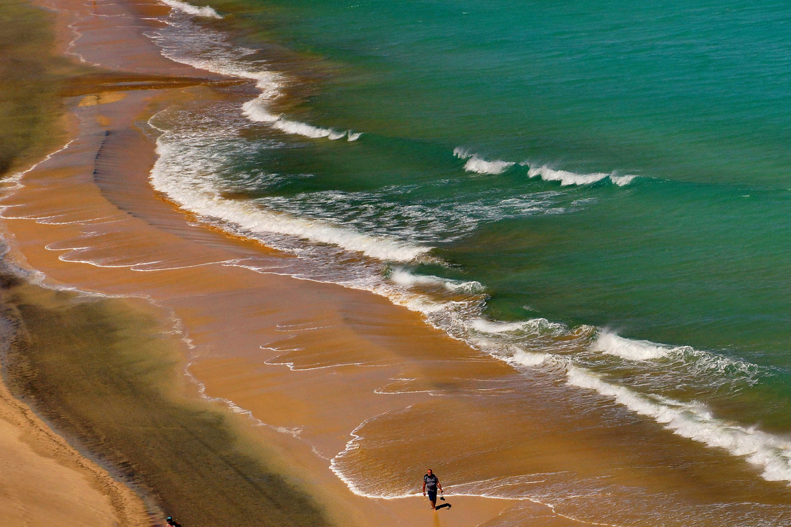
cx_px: 473
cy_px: 360
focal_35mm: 247
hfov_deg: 8.3
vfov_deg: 5.6
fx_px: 5426
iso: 200
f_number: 14
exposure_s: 1/1000
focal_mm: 120
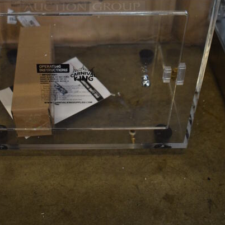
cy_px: -17
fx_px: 427
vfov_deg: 27.3
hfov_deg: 29.4
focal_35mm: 58
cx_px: 83
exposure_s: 1/125
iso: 800
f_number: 3.5
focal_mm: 20
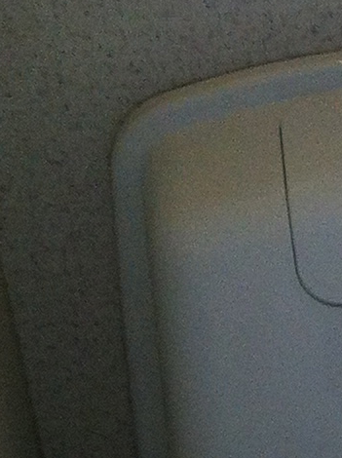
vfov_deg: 10.1
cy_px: 503
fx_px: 2549
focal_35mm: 193
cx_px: 877
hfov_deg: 7.1
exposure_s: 1/120
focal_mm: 3.85
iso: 125
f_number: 2.8
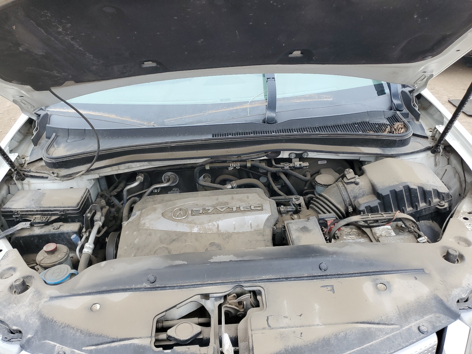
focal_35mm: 26
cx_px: 236
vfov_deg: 53.1
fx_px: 355
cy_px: 177
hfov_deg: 67.3
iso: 63
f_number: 1.5
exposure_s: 1/120
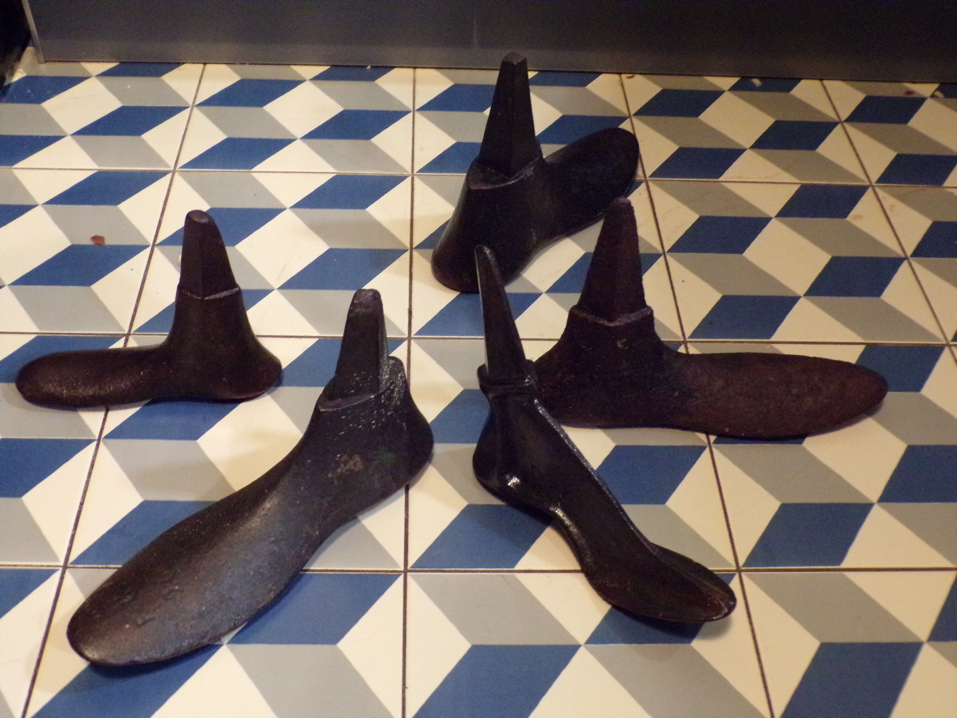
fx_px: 1023
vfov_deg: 38.7
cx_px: 478
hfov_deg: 50.1
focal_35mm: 37
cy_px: 359
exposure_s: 1/8
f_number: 3.3
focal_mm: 6.6
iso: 800
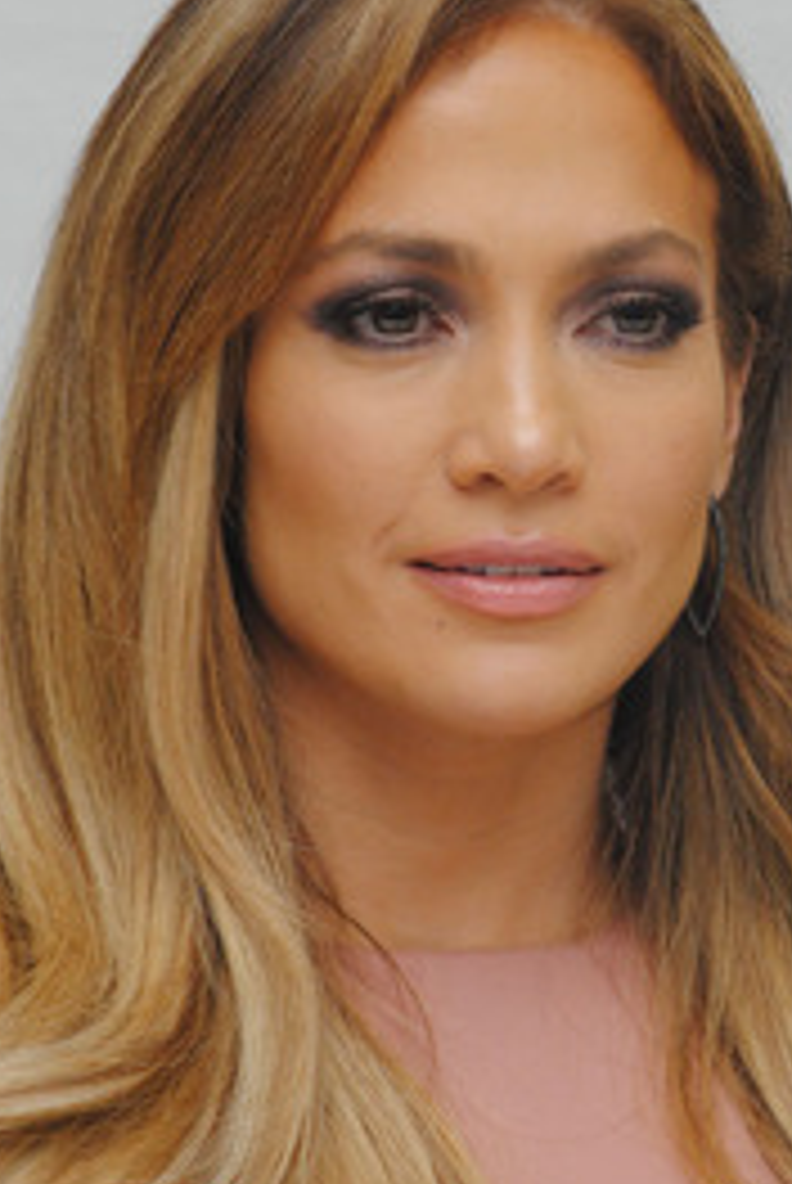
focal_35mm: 297
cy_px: 527
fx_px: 9775
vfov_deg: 6.9
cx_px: 567
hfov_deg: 4.6
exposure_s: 1/160
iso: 800
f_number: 10
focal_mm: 130
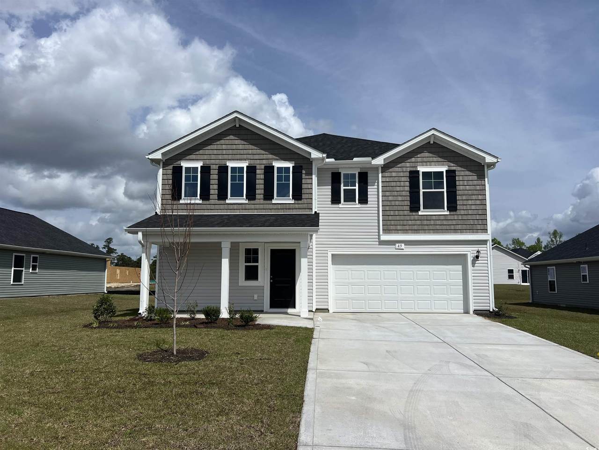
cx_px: 300
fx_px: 450
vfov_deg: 53.1
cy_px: 225
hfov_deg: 67.3
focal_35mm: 26
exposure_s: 1/11364
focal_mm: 5.7
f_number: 1.5
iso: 50
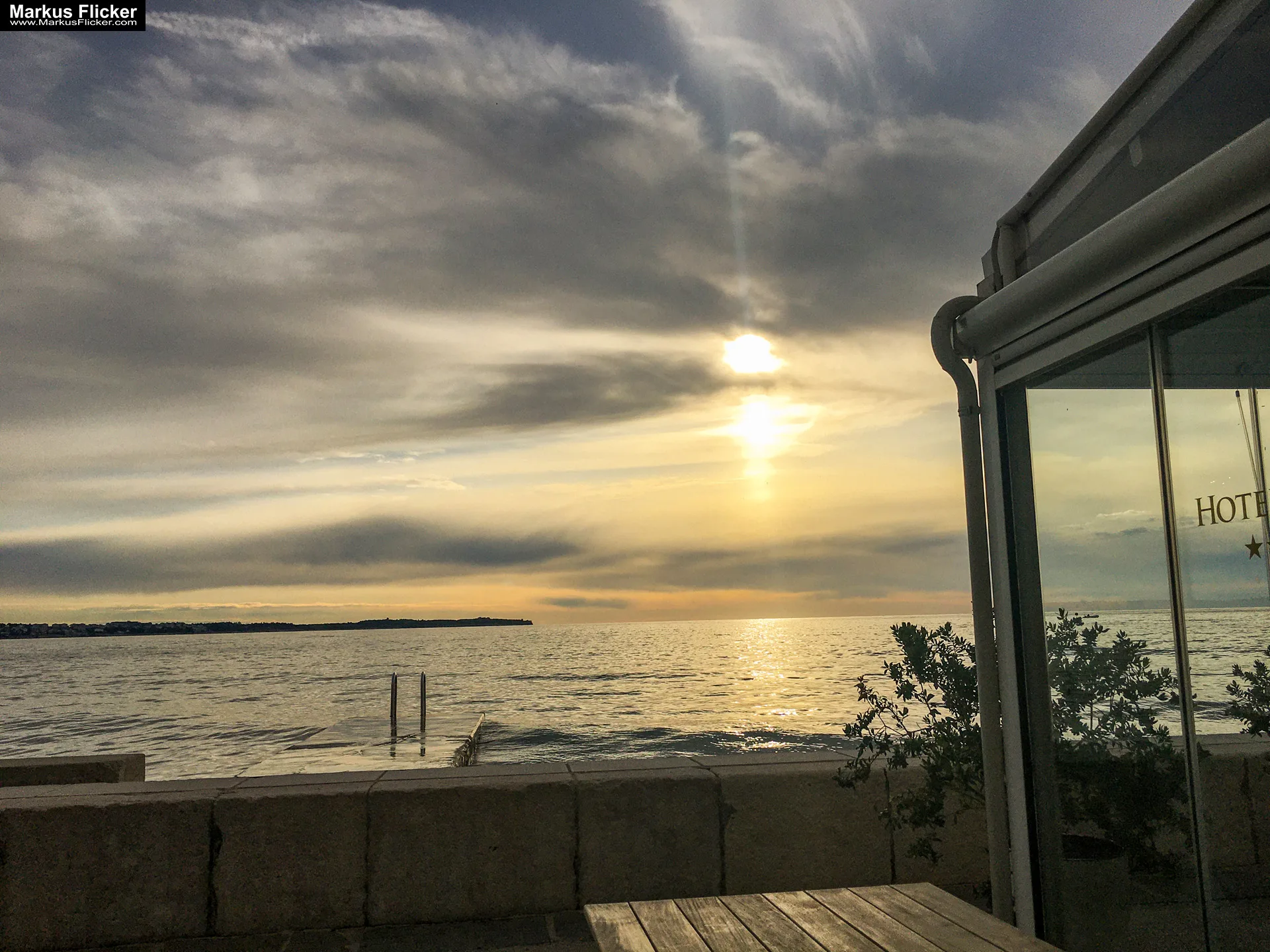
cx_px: 635
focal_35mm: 29
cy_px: 476
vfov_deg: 48.2
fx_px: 1064
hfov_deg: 61.7
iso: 25
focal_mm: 4.15
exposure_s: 1/5500
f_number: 2.2
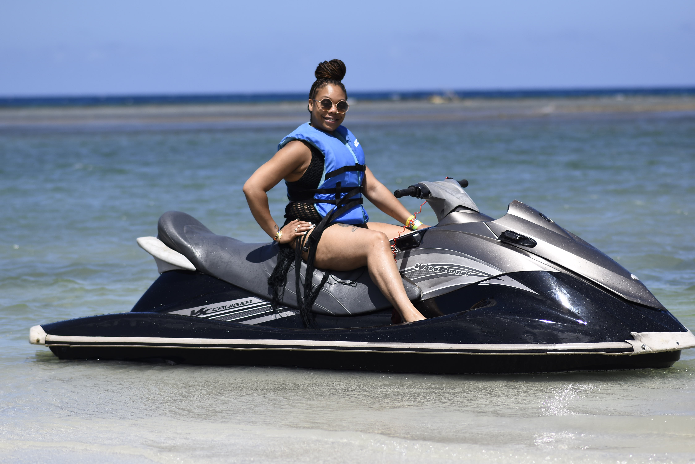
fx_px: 2462
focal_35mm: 128
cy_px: 232
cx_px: 348
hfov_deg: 16.1
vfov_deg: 10.8
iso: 100
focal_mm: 85
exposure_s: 1/4000
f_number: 2.2
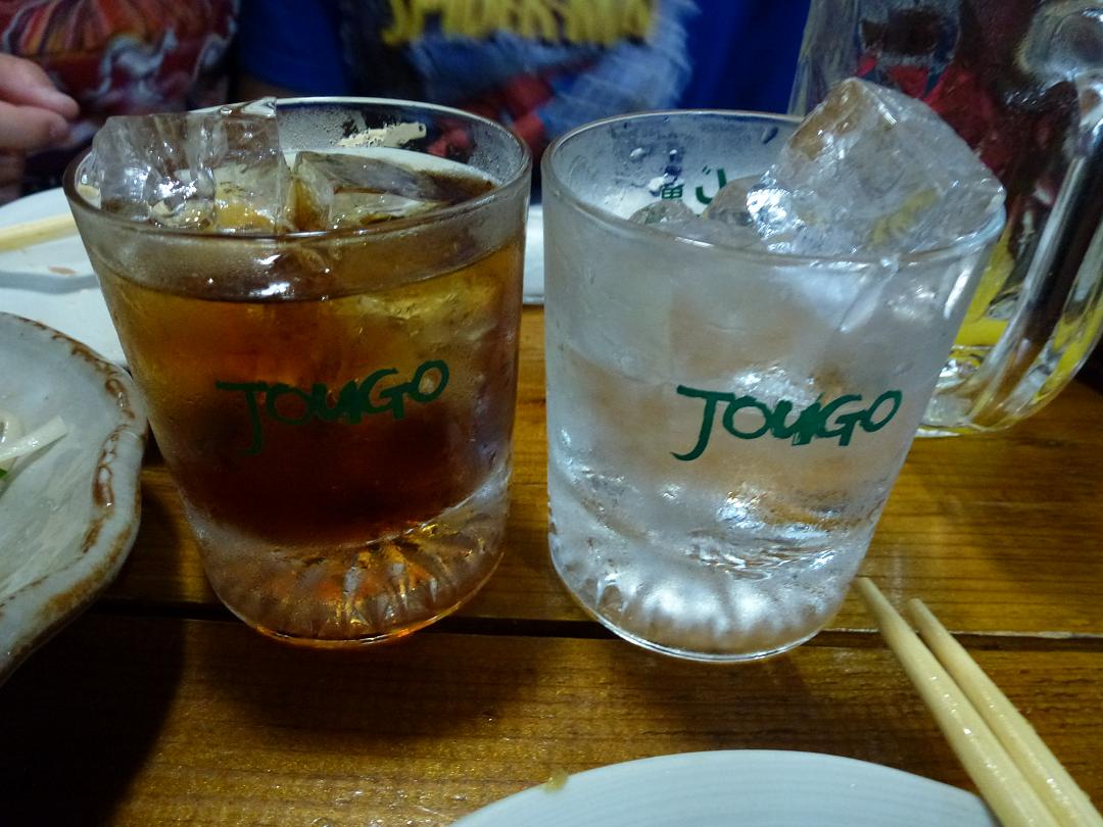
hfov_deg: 71.6
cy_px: 414
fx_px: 765
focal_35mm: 24
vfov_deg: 56.8
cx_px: 552
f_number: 3.3
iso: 400
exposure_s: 1/8
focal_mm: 4.3
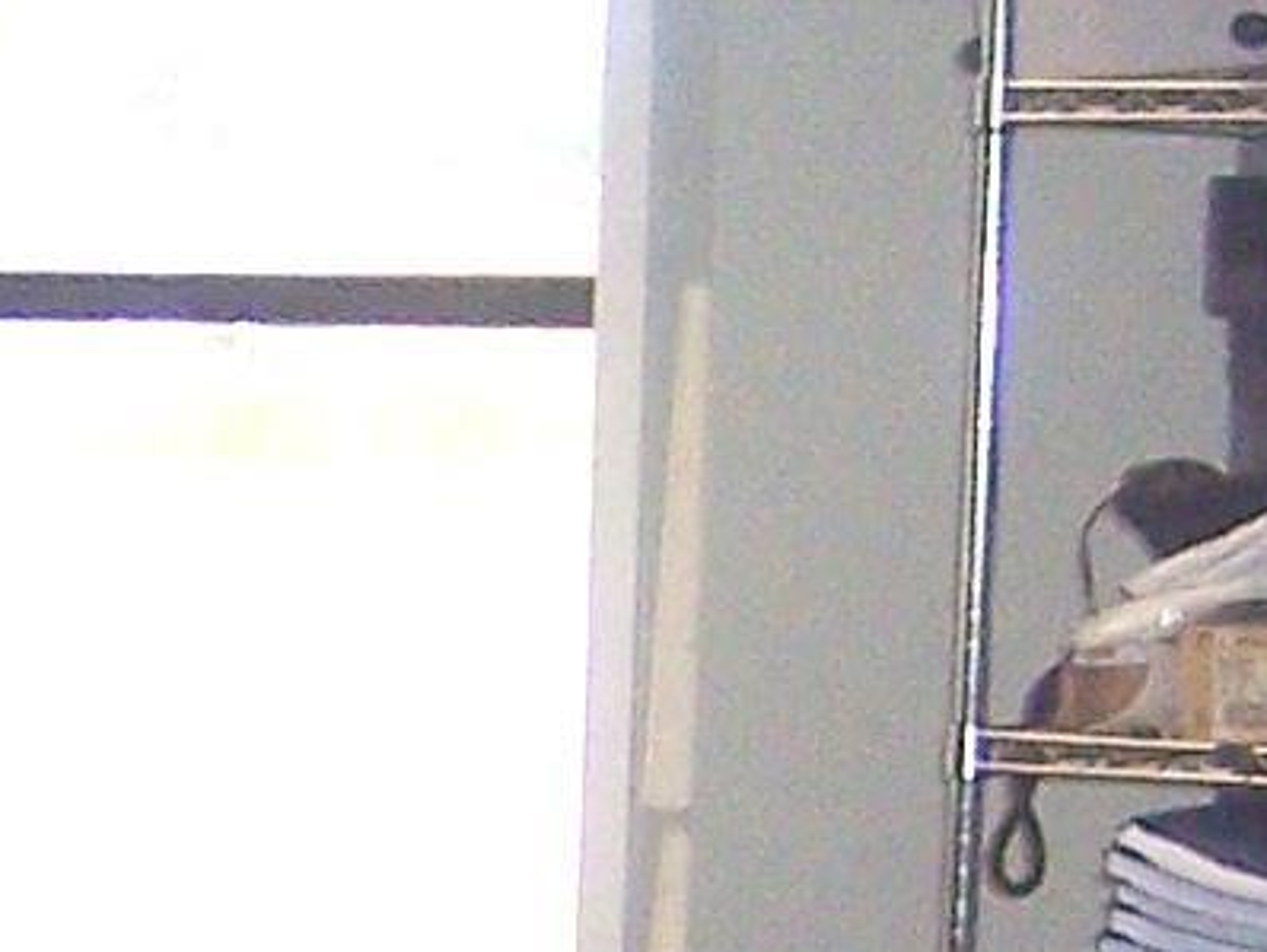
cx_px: -993
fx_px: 6995
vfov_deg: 7.7
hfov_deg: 9.8
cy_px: 965
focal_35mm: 191
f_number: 2.8
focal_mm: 5.5
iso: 140
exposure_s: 1/60
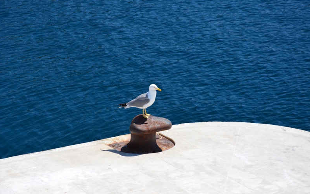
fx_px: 1364
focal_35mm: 162
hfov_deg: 13.0
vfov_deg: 8.1
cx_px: 155
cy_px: 101
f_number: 11
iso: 200
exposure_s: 1/125
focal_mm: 105
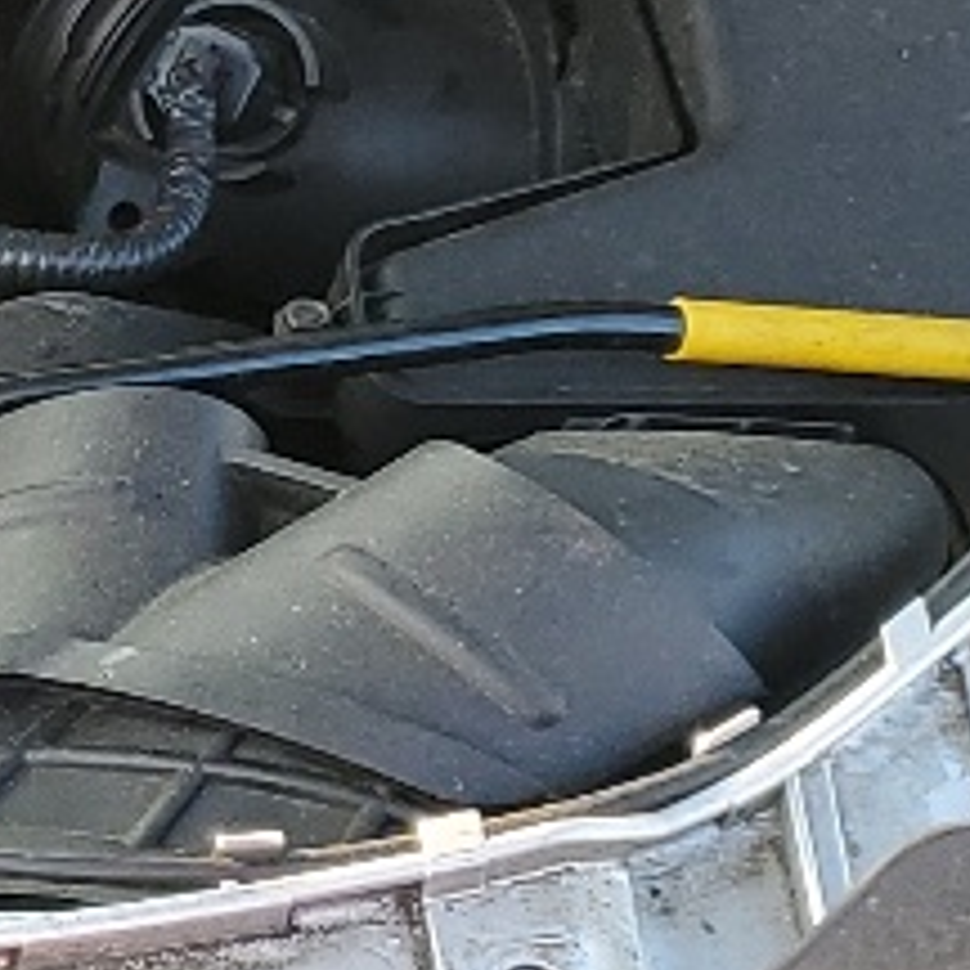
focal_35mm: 170
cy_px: 516
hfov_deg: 9.7
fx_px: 5390
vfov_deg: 10.3
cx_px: -849
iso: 50
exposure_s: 1/164
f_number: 1.5
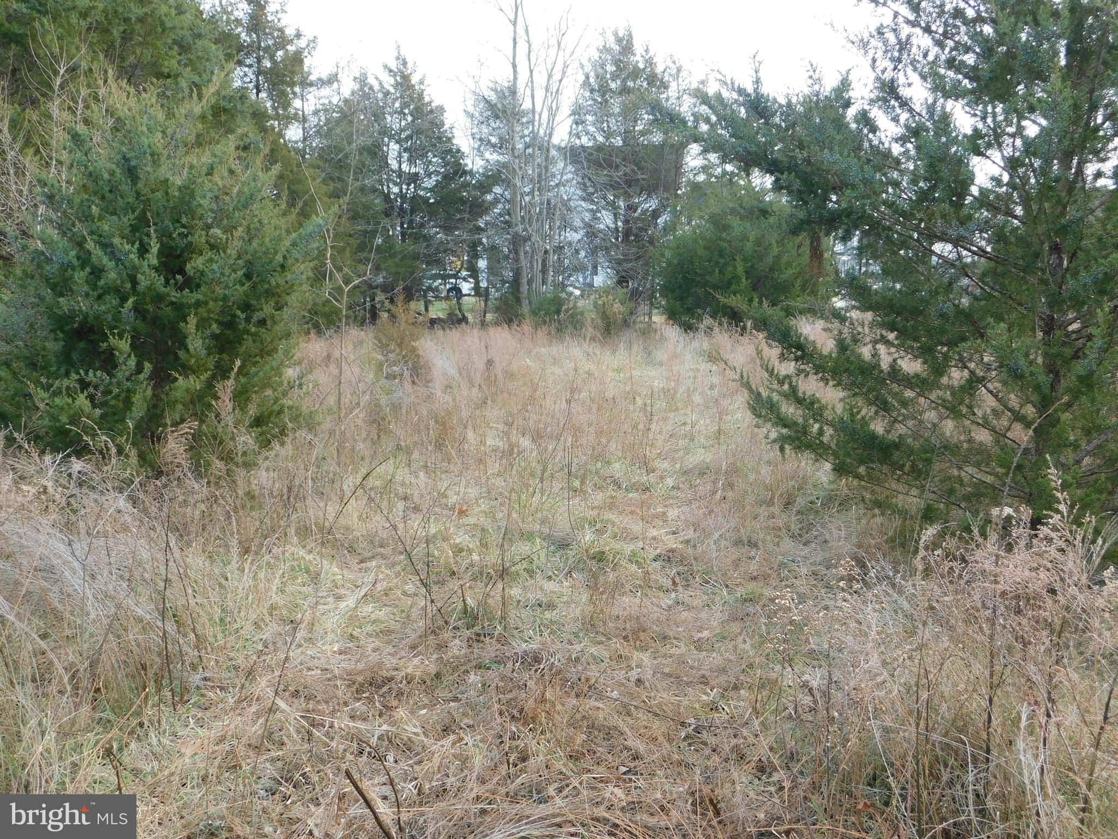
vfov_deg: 39.7
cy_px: 420
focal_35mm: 36
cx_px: 559
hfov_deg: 51.4
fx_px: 1163
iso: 125
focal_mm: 6.3
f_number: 3.5
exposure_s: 1/160
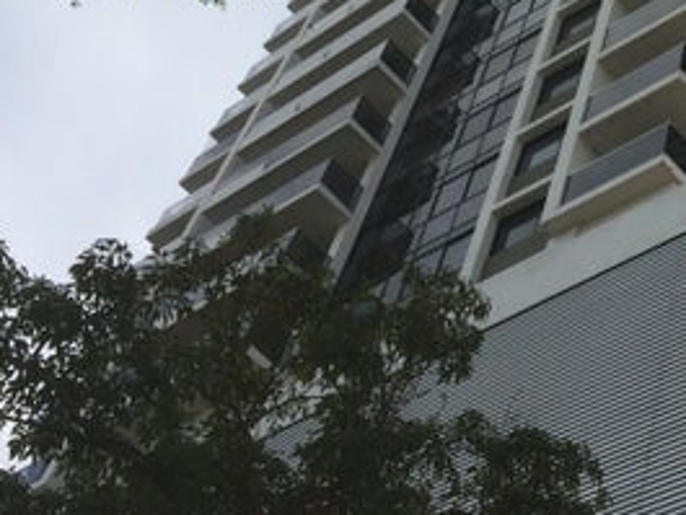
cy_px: -72
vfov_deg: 20.0
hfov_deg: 27.0
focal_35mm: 70
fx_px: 1388
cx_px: 593
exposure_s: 1/3425
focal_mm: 4.15
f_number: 2.2
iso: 32
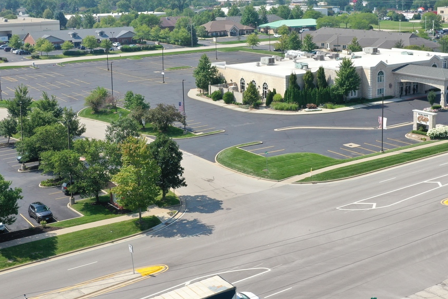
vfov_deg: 25.2
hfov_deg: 37.4
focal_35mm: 53
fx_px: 660
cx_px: 259
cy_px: 74
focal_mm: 10.26
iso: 100
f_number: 5.6
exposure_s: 1/400
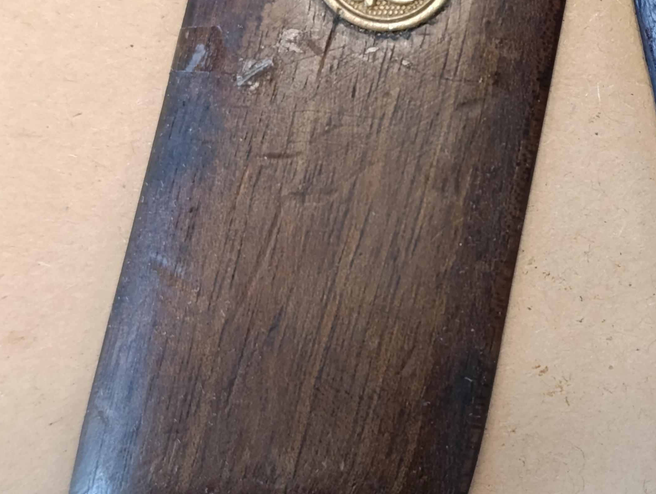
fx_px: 1689
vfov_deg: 16.6
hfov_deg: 21.6
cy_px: 176
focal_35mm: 89
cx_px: 563
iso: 640
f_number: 1.6
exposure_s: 1/50
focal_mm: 6.14
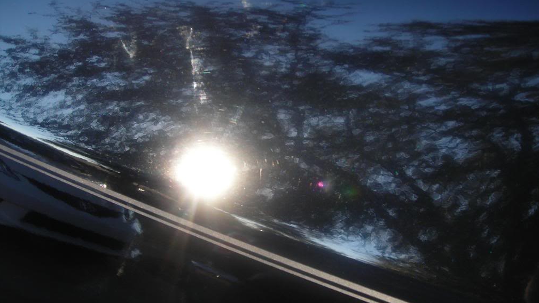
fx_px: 600
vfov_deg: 28.3
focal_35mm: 42
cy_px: 177
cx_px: 272
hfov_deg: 48.3
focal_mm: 6.3
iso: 50
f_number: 3.2
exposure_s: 1/73.2
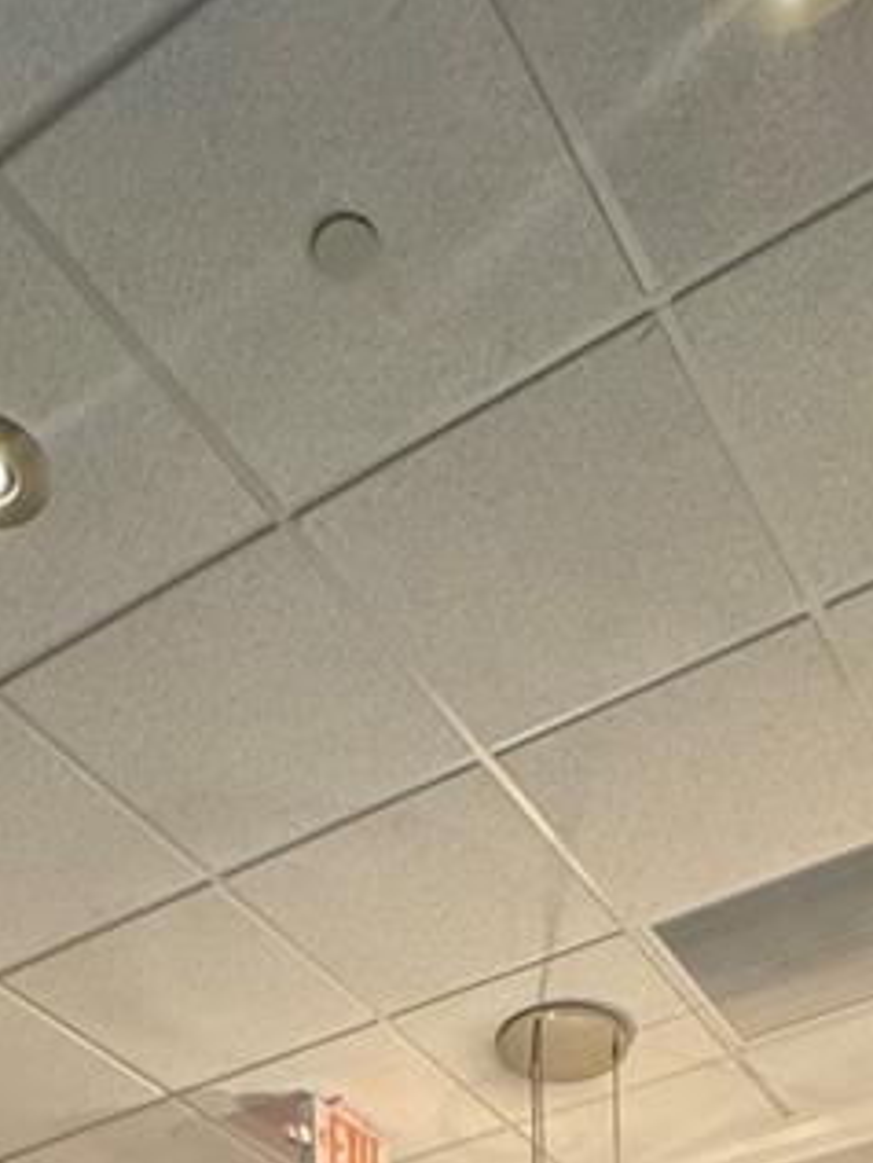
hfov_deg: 27.5
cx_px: 414
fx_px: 1781
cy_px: 2106
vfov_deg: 21.9
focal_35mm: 53
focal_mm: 2.22
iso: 320
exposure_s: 1/120
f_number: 2.2
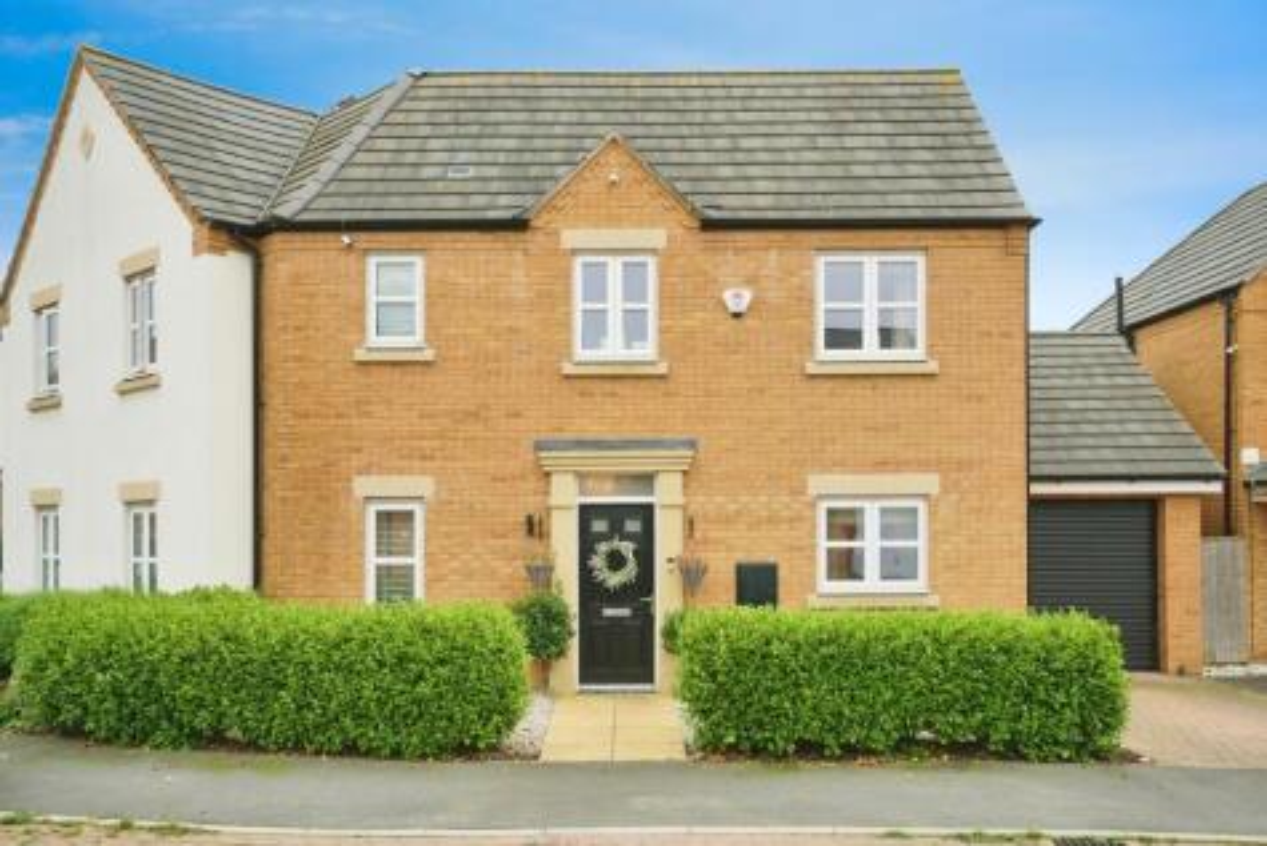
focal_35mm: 33
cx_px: 634
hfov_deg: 57.2
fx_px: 1162
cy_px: 423
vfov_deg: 40.0
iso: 2000
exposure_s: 1/800
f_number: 6.3
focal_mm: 33
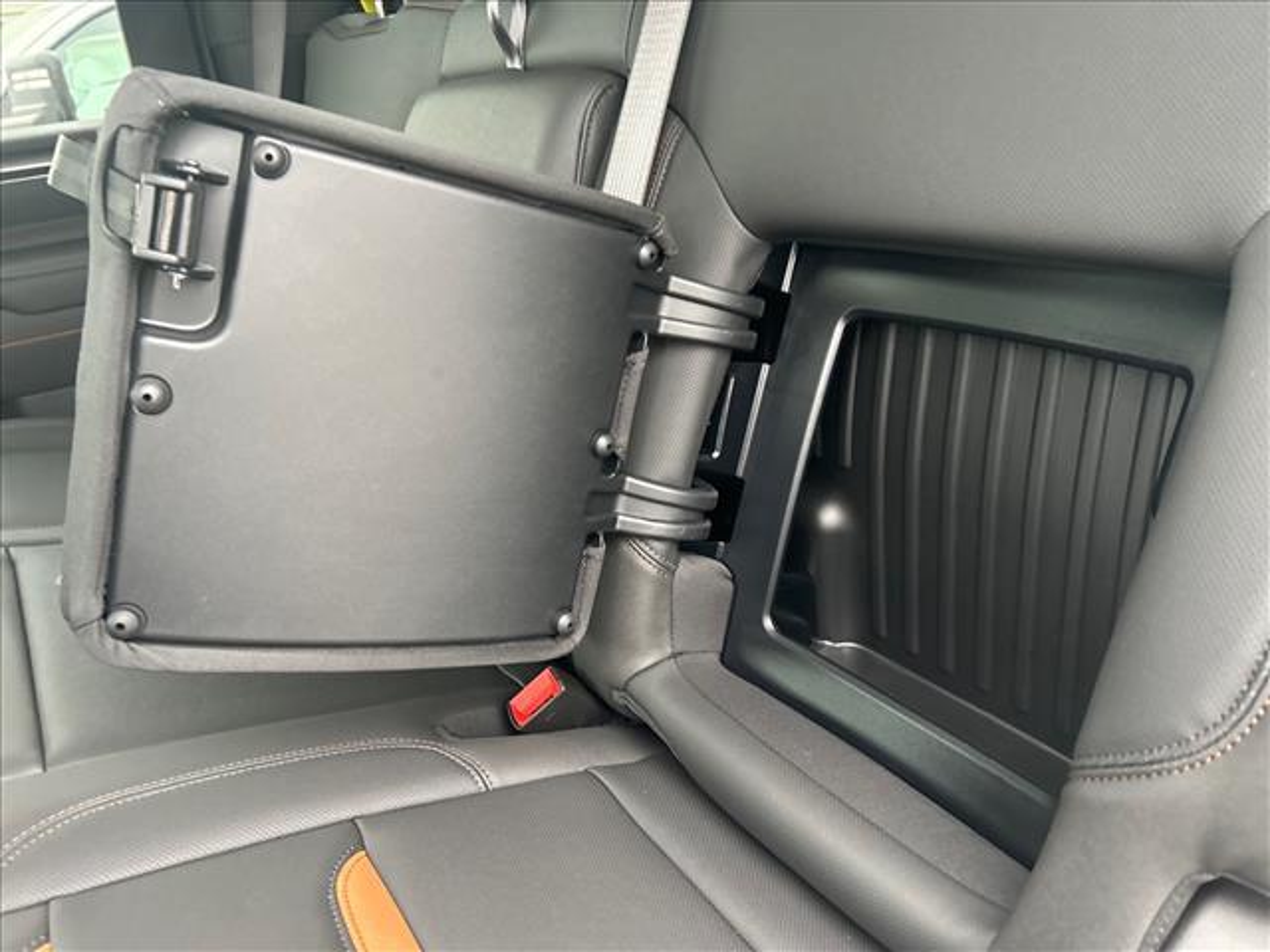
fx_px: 954
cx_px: 635
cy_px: 476
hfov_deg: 67.3
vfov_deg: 53.1
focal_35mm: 26
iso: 250
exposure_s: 1/60
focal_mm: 5.7
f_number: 1.5
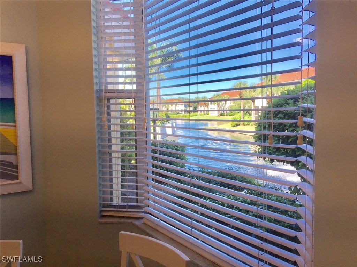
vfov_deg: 48.2
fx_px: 299
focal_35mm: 29
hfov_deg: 61.7
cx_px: 178
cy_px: 134
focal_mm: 4.15
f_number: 2.2
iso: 32
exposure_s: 1/408
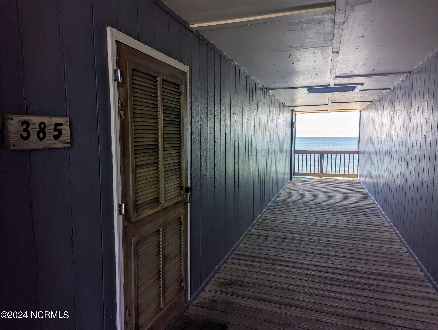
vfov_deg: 56.9
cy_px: 165
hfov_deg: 71.5
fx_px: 304
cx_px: 219
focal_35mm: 24
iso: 45
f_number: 1.85
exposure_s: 1/1433
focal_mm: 6.81
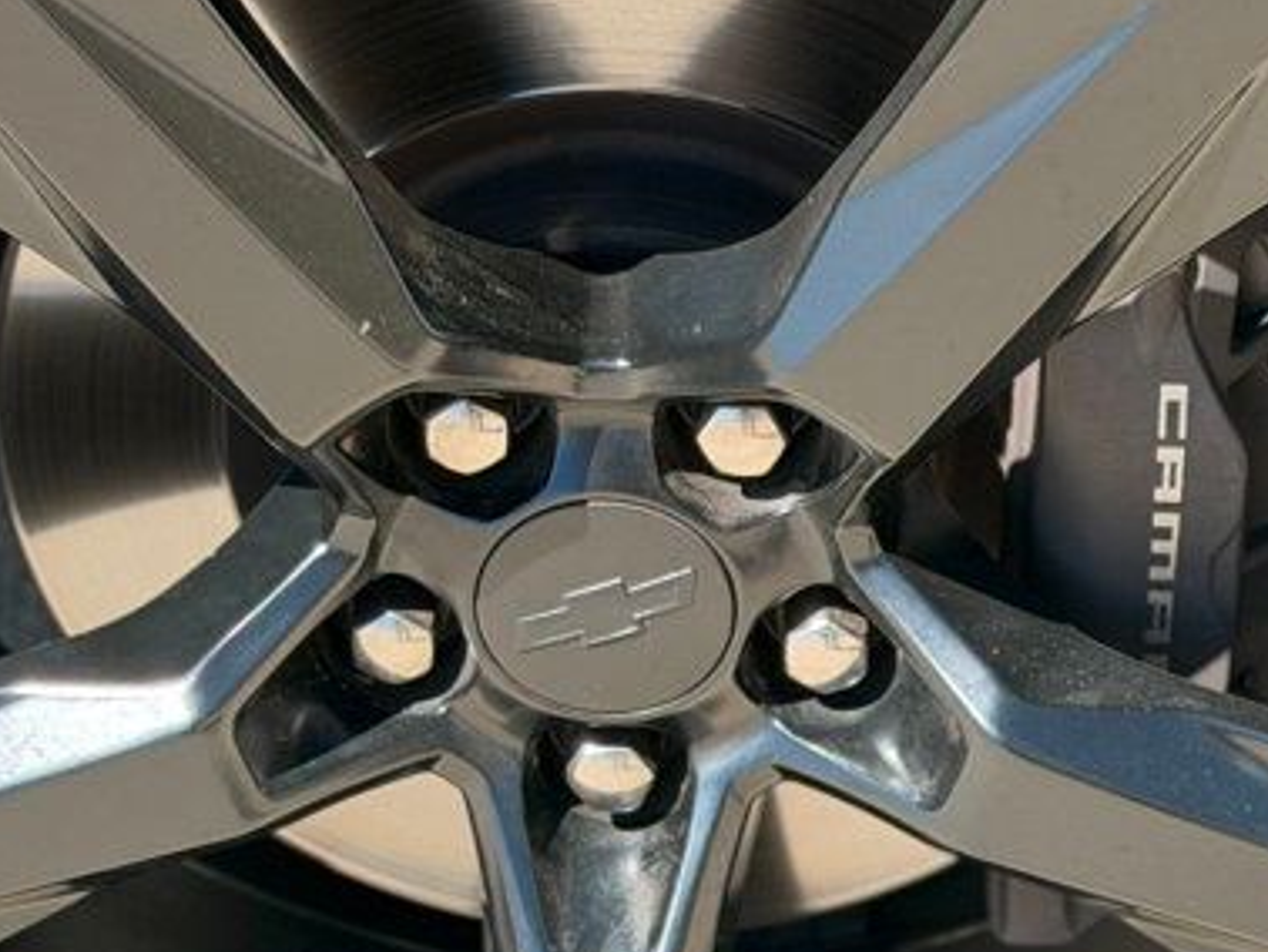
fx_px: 4765
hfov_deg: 15.2
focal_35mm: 130
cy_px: 573
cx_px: 718
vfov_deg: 11.4
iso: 100
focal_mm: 6.76
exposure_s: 1/885
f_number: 1.78
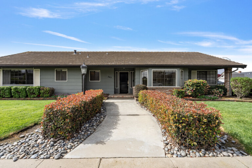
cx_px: 126
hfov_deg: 96.7
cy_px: 84
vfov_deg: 73.8
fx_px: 112
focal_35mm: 16
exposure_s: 1/800
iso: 400
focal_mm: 16
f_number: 8
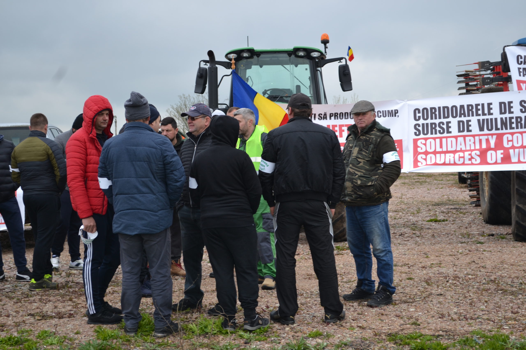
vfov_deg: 19.7
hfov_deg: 29.2
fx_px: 1008
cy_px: 175
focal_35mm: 69
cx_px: 263
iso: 100
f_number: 5.3
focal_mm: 46
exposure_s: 1/125
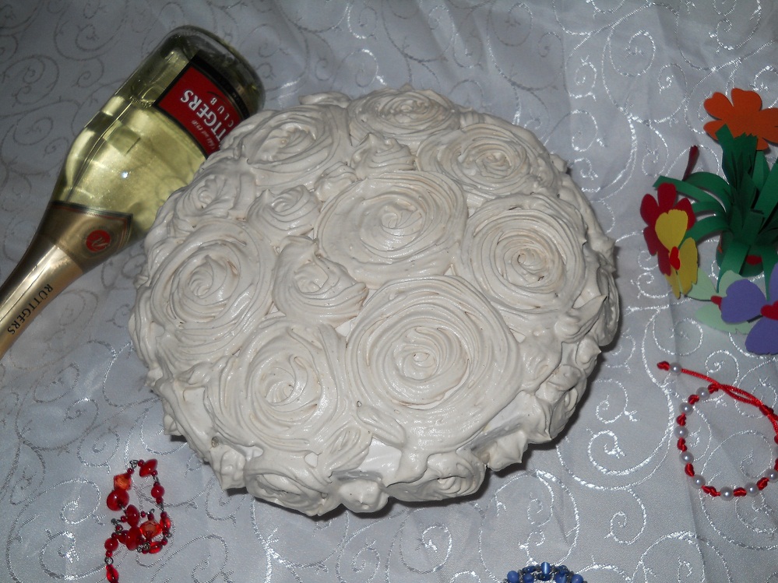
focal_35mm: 41
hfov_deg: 45.8
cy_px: 292
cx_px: 389
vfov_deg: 35.1
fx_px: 921
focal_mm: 6.72
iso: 80
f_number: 3.1
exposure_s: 1/30
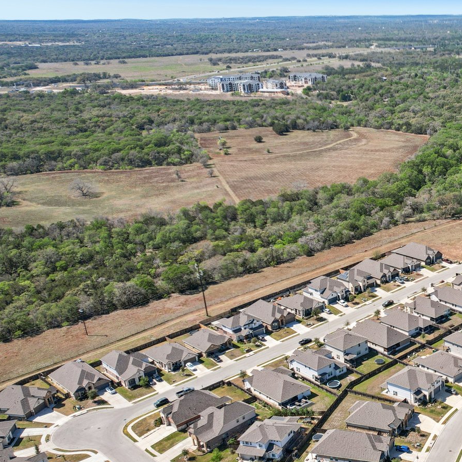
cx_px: 497
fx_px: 649
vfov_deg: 38.7
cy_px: 312
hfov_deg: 34.3
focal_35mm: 43
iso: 100
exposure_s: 1/1600
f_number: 2.8
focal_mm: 8.4
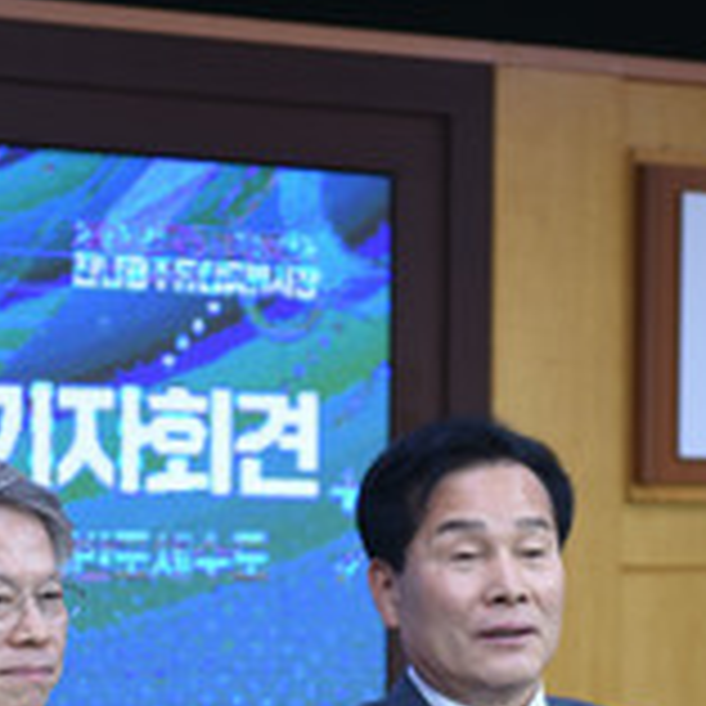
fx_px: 4892
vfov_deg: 8.2
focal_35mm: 212
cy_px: 625
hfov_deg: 8.3
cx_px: 450
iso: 1250
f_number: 3.2
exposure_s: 1/160
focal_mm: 70
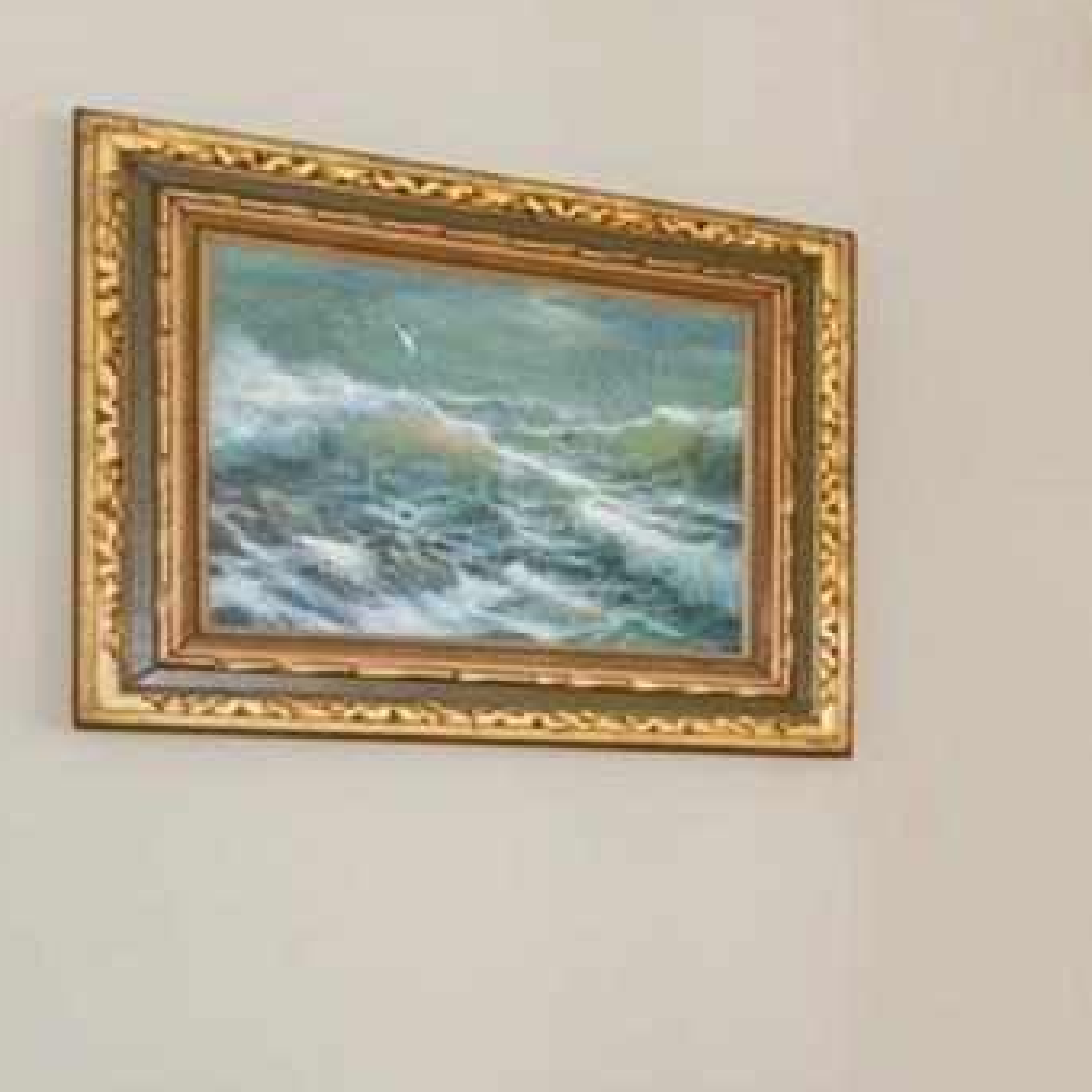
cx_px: 2039
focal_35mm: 68
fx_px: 2427
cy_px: 931
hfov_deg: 18.7
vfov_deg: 24.8
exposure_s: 1/25
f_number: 8
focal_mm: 17
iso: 320
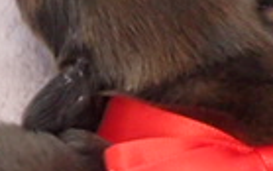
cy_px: 230
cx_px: 35
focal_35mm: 122
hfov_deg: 16.9
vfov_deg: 10.5
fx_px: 908
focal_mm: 4.5
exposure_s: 1/80
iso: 400
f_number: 2
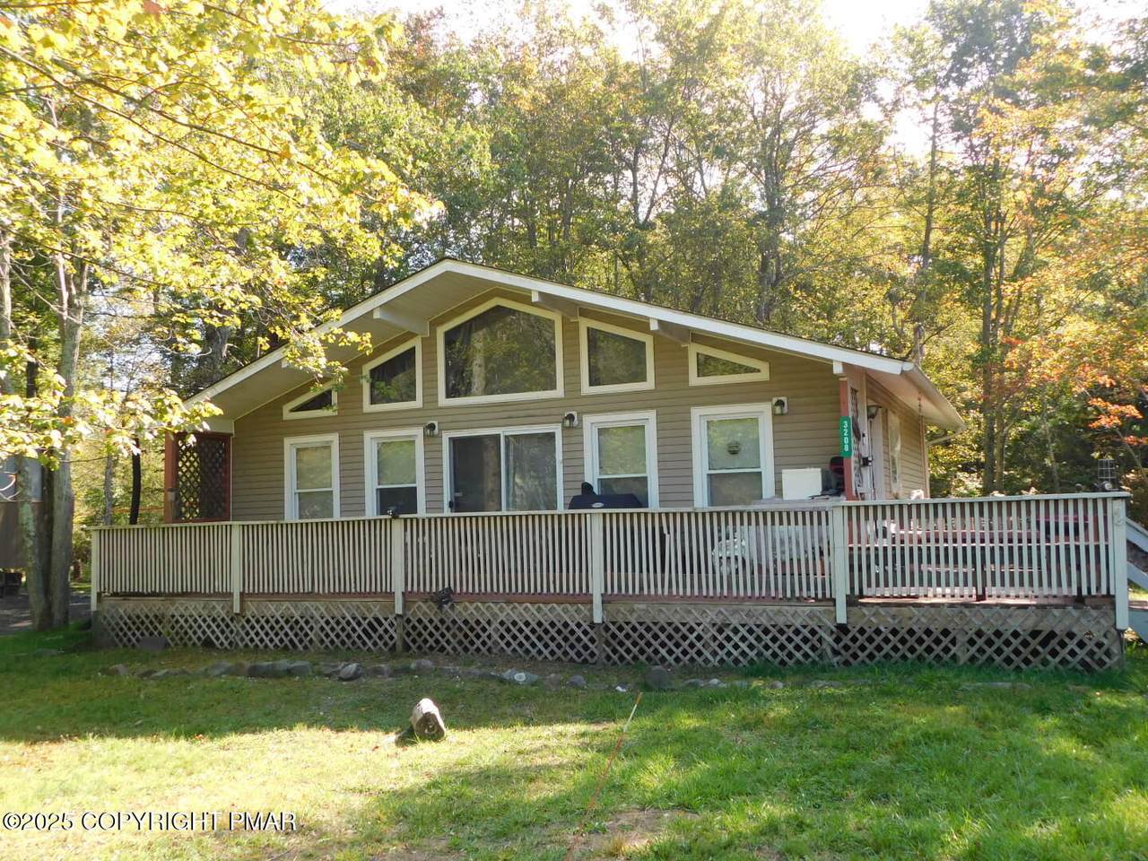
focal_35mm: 30
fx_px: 995
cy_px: 430
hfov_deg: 60.0
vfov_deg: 46.8
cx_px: 574
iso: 125
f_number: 3.2
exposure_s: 1/200
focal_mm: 5.3
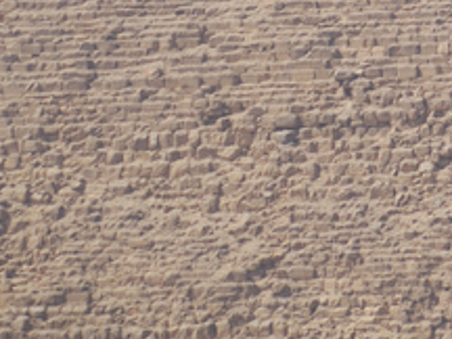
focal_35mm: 703
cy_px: -295
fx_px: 9179
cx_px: 414
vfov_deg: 2.1
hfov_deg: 2.8
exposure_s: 1/500
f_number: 5.6
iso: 100
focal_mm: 150
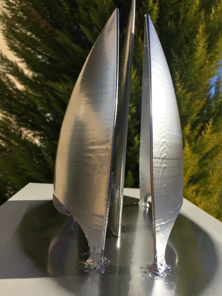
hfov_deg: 48.2
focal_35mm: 29
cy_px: 148
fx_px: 248
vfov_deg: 61.7
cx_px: 111
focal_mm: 4.15
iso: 32
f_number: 2.2
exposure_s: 1/2639
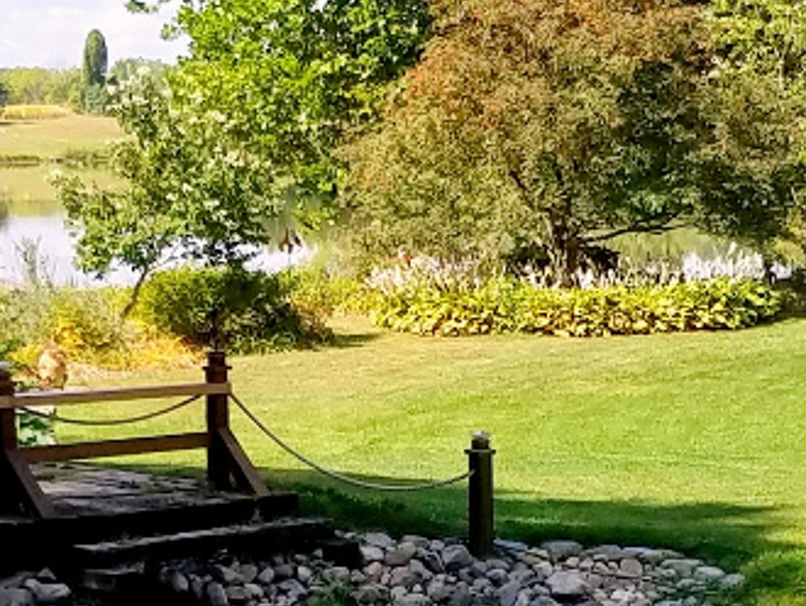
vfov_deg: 11.8
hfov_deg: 15.6
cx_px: 449
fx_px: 2936
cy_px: 381
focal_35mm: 126
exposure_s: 1/1624
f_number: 1.7
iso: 50
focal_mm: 4.2
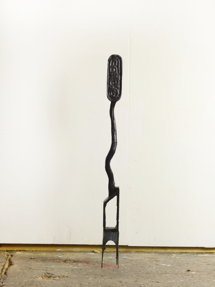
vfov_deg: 14.1
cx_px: 108
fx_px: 1156
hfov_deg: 10.6
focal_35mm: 140
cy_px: 141
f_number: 9
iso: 160
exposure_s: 1/6
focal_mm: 85
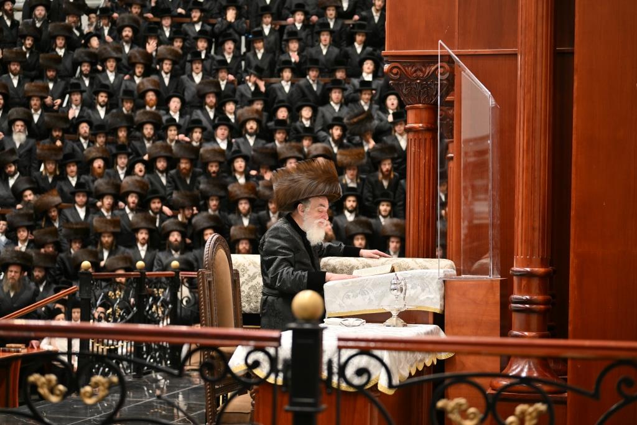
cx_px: 318
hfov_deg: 28.8
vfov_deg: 19.5
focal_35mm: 70
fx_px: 1239
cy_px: 212
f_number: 2.8
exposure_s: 1/200
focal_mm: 70
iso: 200
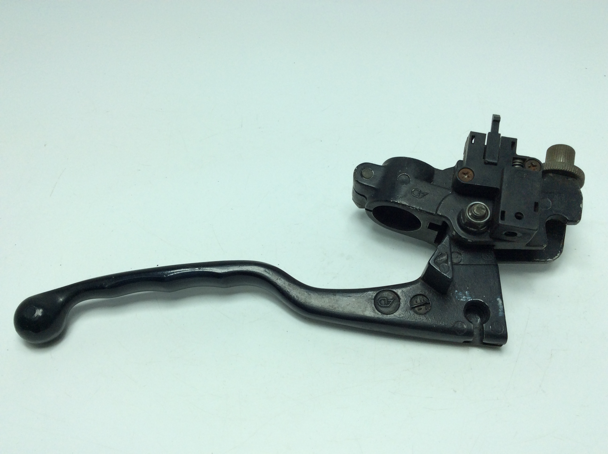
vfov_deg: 44.1
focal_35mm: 32
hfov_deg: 56.9
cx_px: 304
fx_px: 561
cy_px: 227
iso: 32
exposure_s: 1/555
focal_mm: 3.3
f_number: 2.4
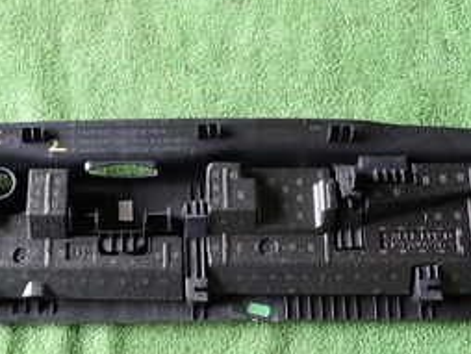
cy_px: 209
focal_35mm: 59
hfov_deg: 32.1
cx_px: 126
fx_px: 804
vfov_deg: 24.8
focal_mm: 4.5
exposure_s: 1/100
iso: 200
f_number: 2
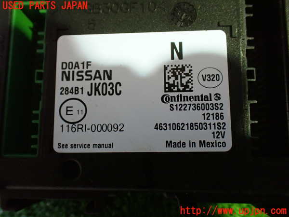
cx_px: 144
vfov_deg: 46.8
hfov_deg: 60.0
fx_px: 250
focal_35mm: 30
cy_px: 108
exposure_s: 1/30
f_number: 2.3
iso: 800
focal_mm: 5.4
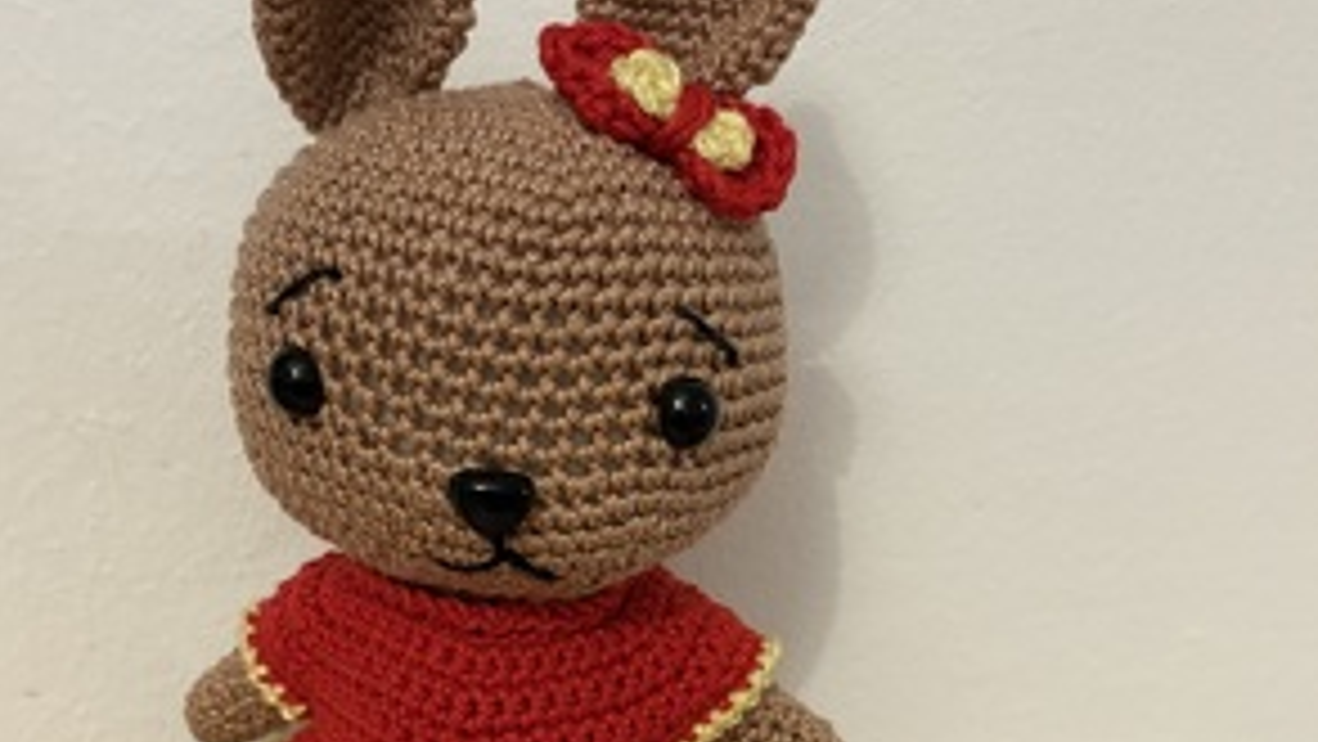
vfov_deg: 25.9
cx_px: 553
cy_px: 630
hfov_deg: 45.3
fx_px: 1573
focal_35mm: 45
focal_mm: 5.96
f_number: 1.6
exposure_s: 1/50
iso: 500
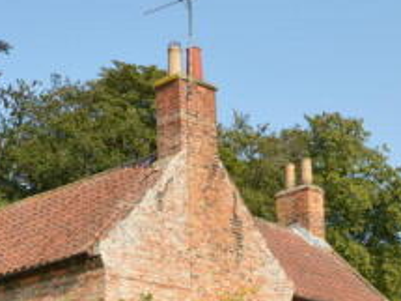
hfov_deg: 22.2
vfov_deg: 16.1
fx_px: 1019
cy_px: 366
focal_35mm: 88
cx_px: 170
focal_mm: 20
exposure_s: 1/320
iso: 200
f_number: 8
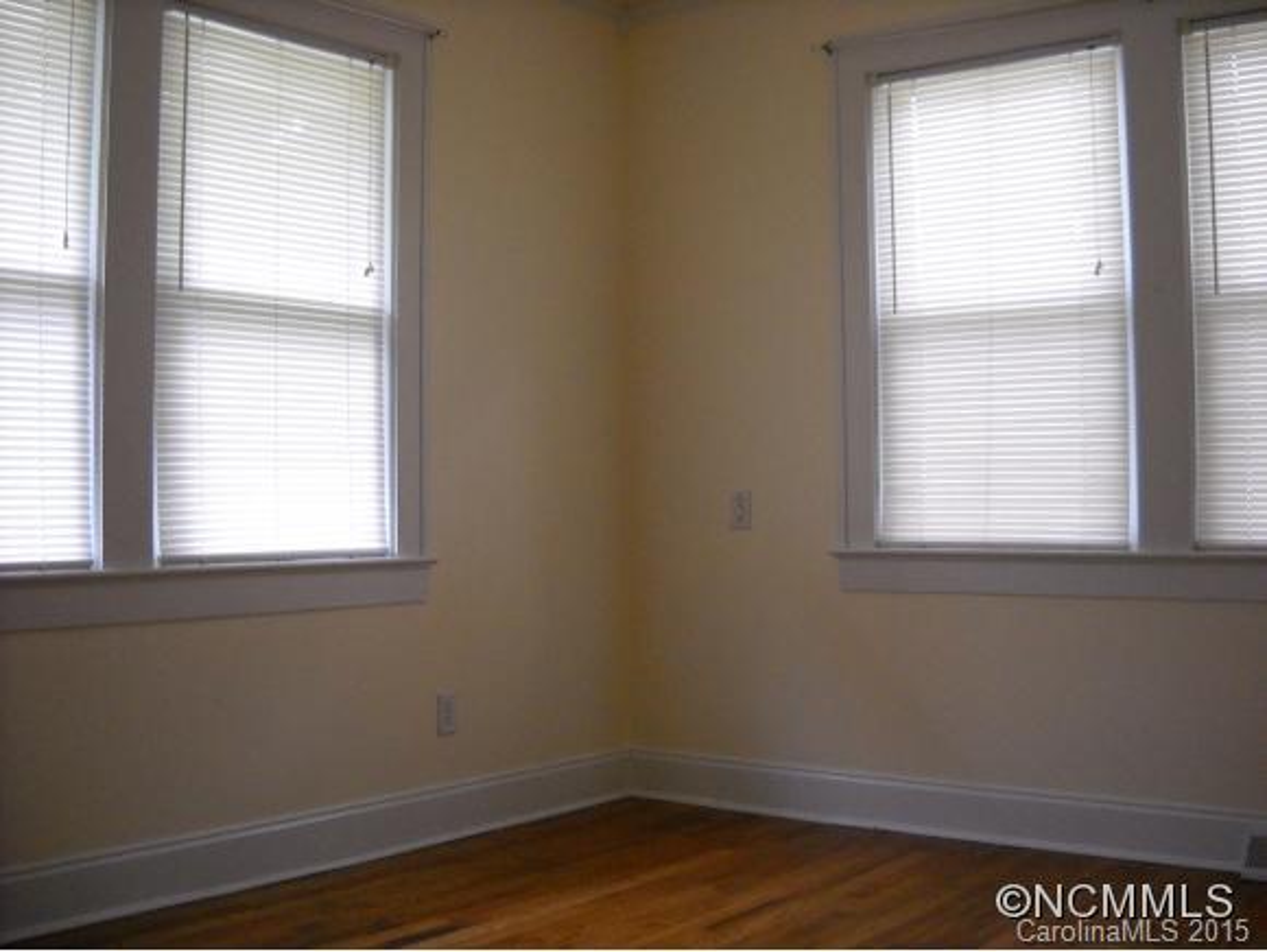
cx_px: 634
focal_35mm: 41
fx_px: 1502
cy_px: 476
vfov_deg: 35.2
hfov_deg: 45.7
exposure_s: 1/52
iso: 400
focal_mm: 6.72
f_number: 3.1
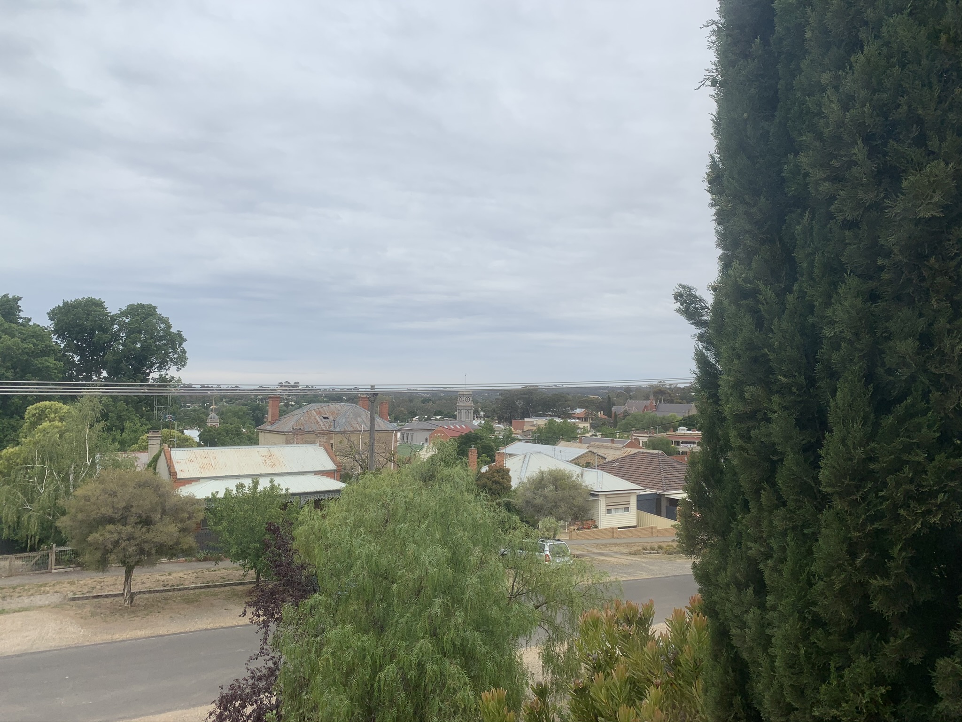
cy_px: 361
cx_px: 481
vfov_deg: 53.1
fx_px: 723
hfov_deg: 67.3
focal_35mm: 26
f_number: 1.8
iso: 25
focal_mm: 4.25
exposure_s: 1/4098
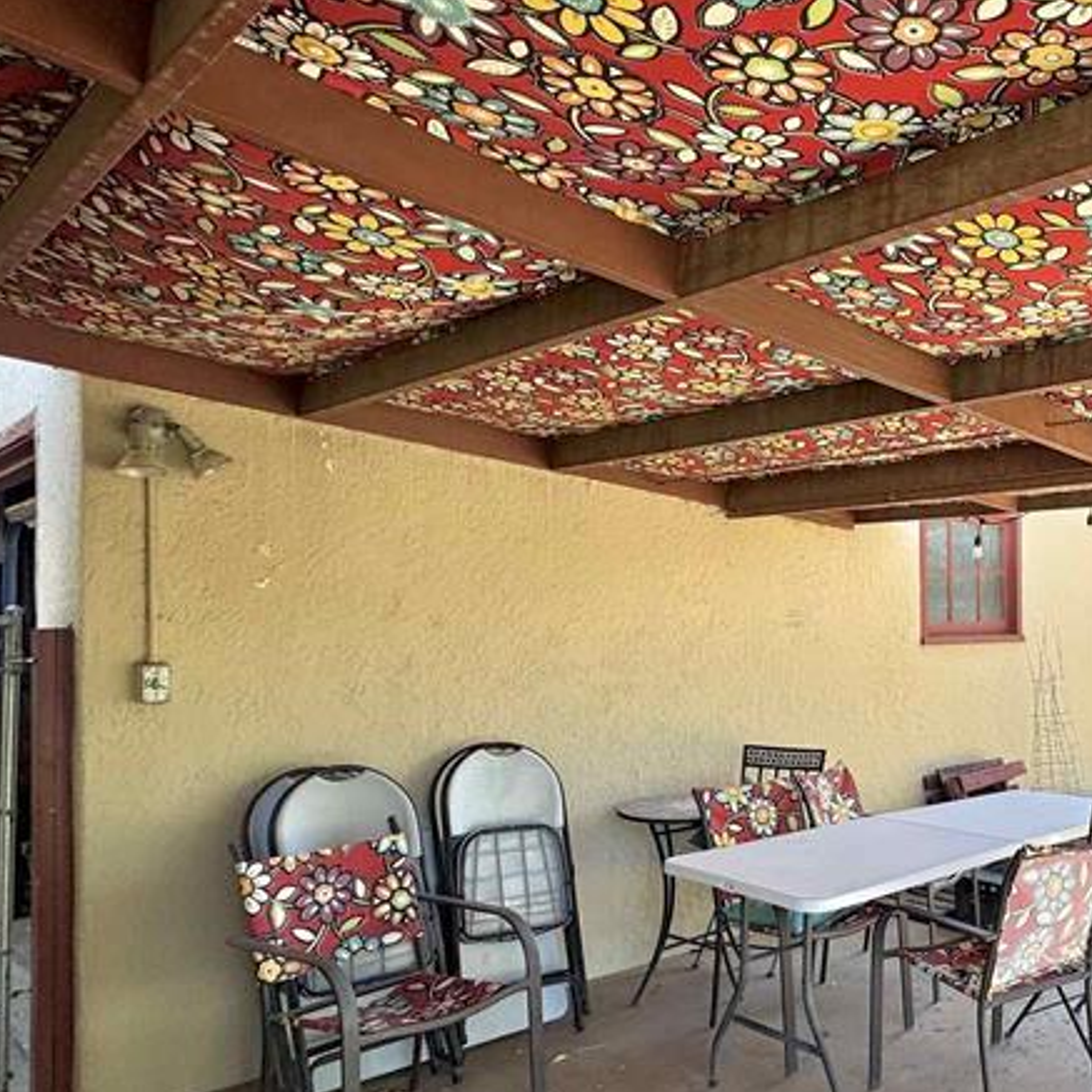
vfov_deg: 55.4
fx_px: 1035
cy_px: 625
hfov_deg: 49.5
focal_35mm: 29
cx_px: 985
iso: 40
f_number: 2.2
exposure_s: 1/190
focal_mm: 2.22
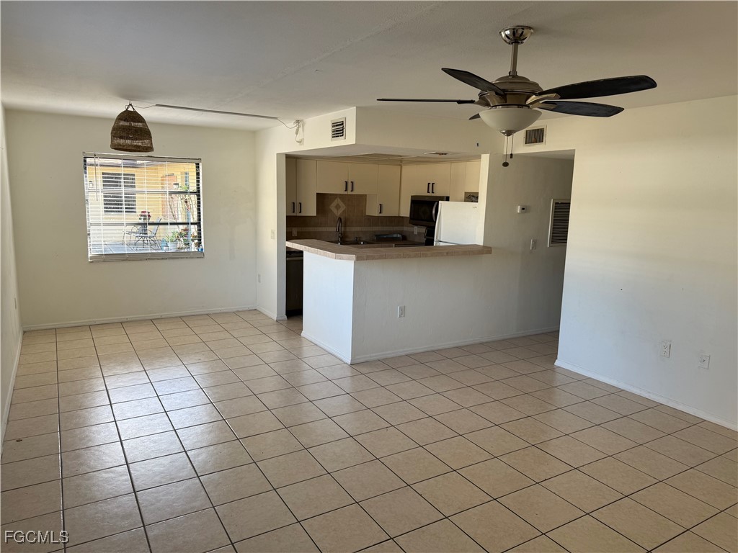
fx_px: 512
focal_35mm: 24
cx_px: 369
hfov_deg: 71.6
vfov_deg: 56.8
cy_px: 276
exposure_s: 1/133
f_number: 1.78
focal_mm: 6.76
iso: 64
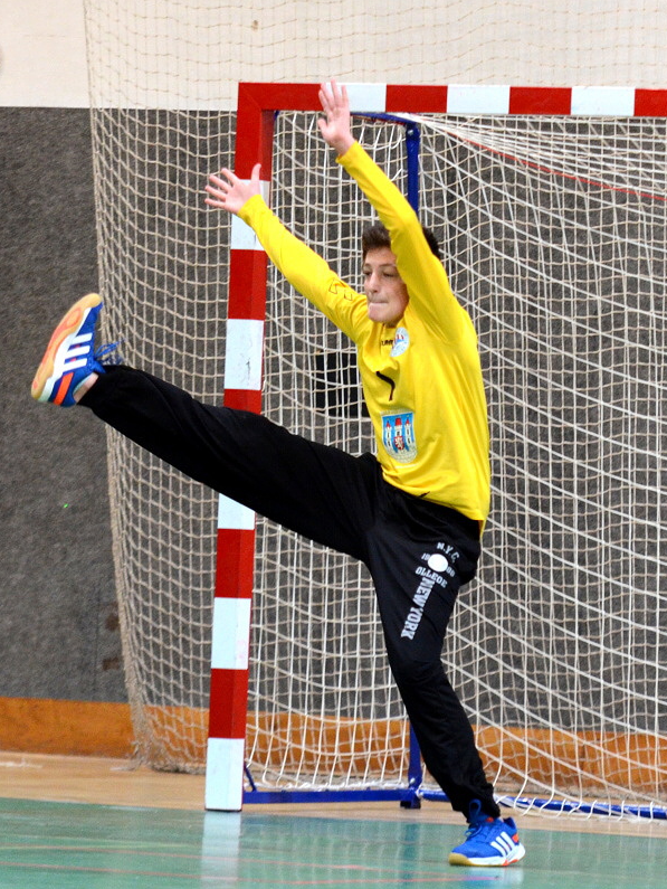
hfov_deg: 5.1
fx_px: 7540
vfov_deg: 6.7
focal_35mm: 294
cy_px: 445
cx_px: 378
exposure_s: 1/250
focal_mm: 135
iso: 1600
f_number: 3.5
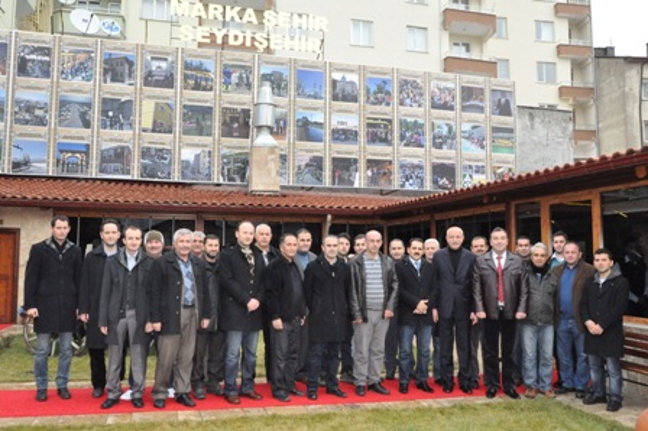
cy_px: 216
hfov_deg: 62.0
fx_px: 540
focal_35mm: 30
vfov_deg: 43.5
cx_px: 324
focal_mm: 20
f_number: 18
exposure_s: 1/200
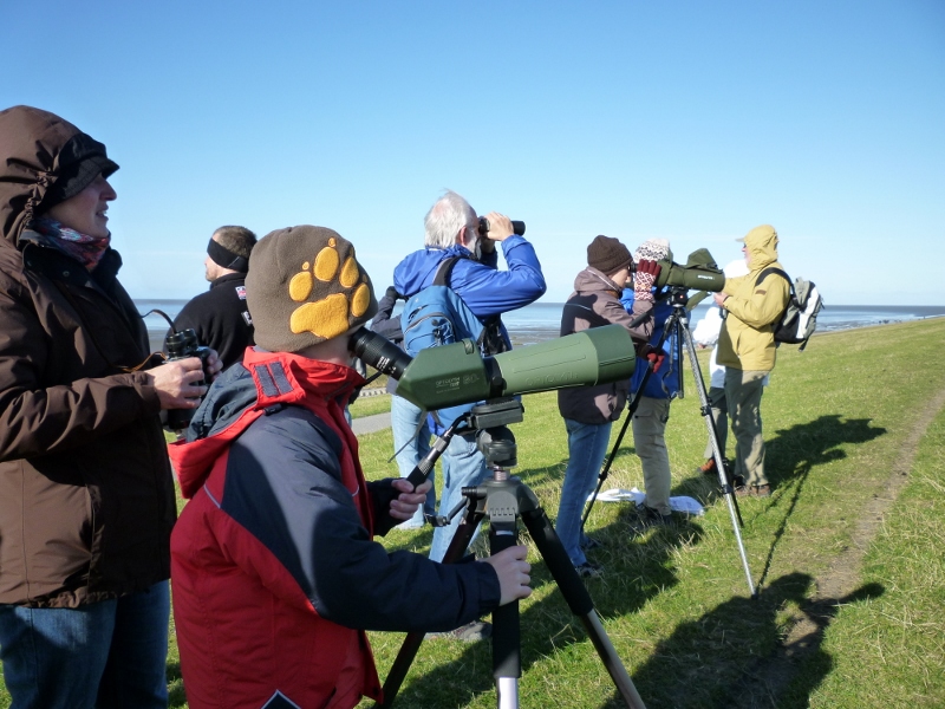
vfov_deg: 48.2
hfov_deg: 61.7
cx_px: 472
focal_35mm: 29
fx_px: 792
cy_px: 354
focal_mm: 5.2
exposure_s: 1/500
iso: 125
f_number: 3.5
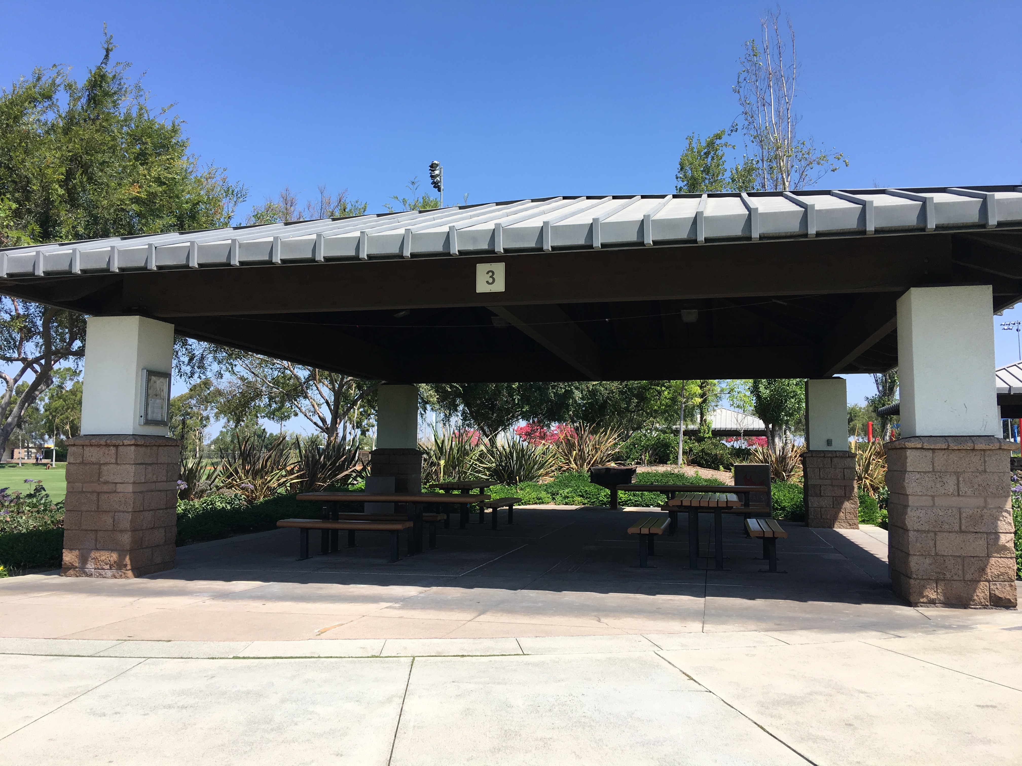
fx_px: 856
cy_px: 383
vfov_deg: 48.2
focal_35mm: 29
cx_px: 511
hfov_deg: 61.7
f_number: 2.2
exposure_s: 1/1026
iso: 25
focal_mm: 4.15
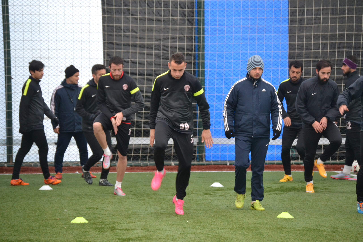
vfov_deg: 8.2
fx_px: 1694
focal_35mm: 168
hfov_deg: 12.2
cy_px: 121
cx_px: 182
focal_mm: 112
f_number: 4.8
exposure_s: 1/125
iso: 2000
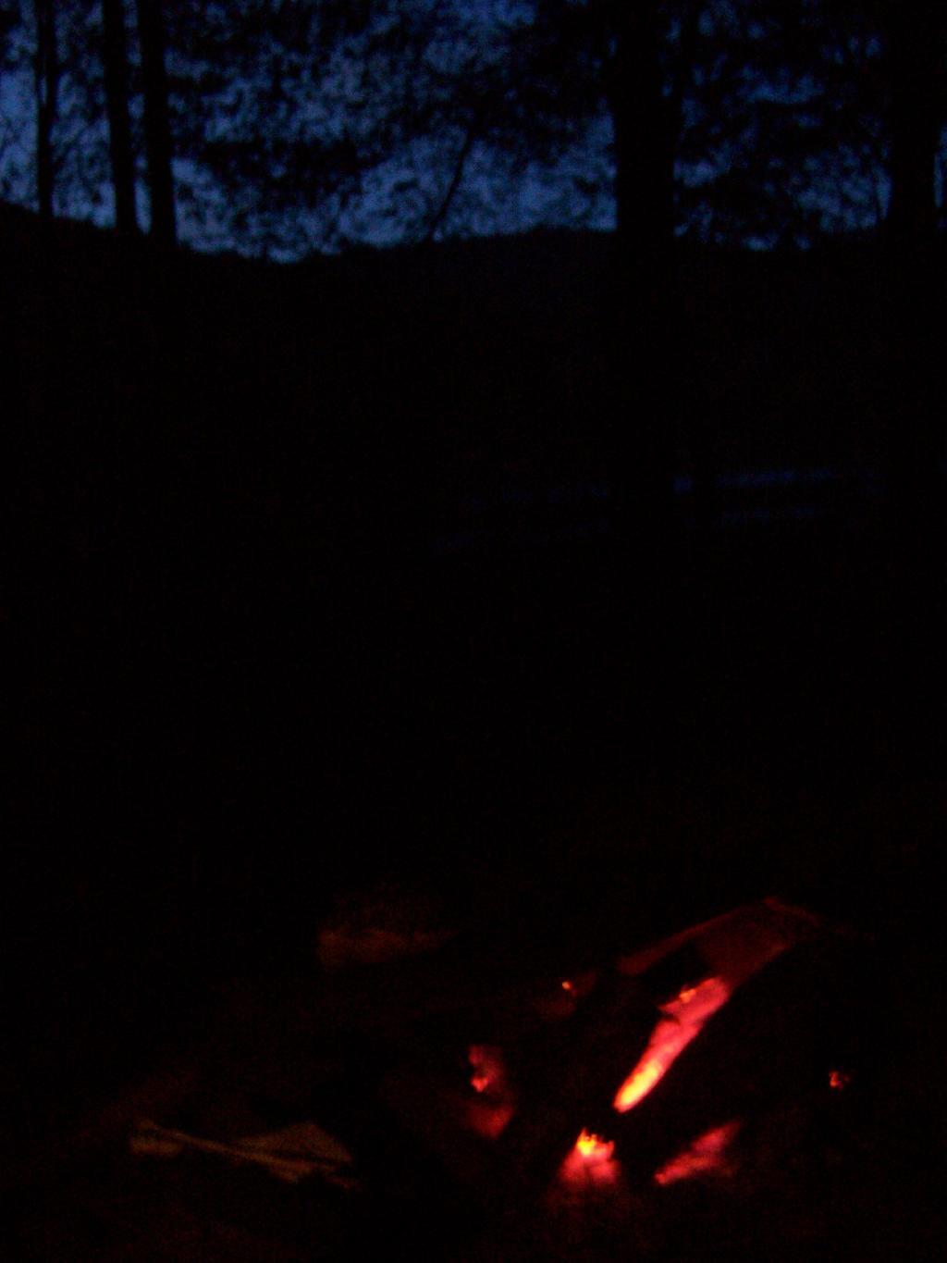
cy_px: 632
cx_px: 474
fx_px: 1386
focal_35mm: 38
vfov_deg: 49.0
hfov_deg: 37.7
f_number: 2.8
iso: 400
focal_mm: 6.3
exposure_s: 1/60
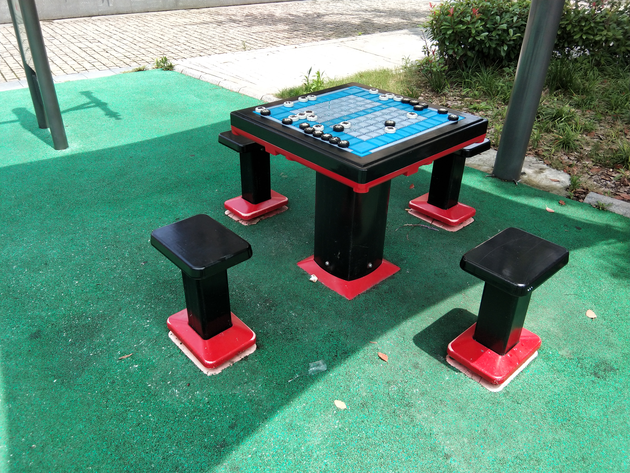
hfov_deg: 58.4
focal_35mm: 31
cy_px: 236
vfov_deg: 45.4
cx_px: 315
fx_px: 564
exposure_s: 1/297
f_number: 2.2
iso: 50
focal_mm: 3.69
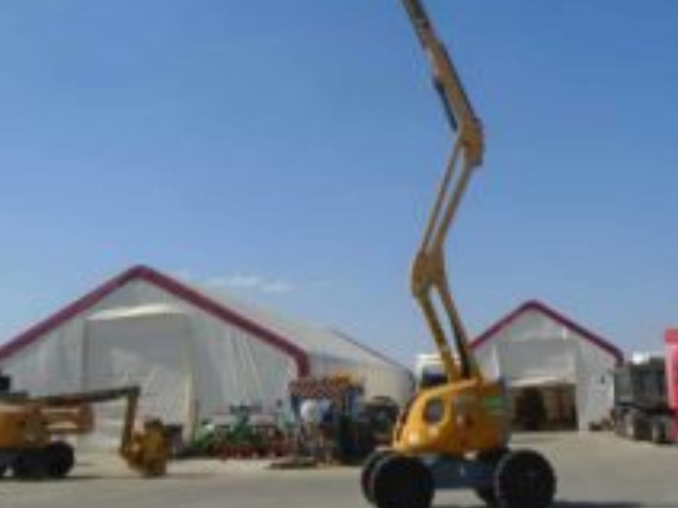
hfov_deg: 38.8
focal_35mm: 49
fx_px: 960
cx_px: 384
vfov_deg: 29.1
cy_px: 109
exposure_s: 1/320
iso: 100
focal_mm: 4.6
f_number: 8
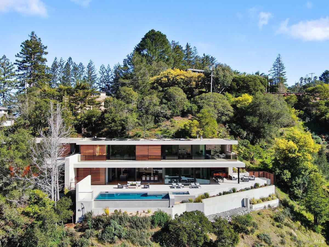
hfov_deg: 55.4
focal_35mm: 33
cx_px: 164
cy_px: 124
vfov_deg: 42.9
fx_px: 314
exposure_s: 1/160
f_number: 3.2
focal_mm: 5.57
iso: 100
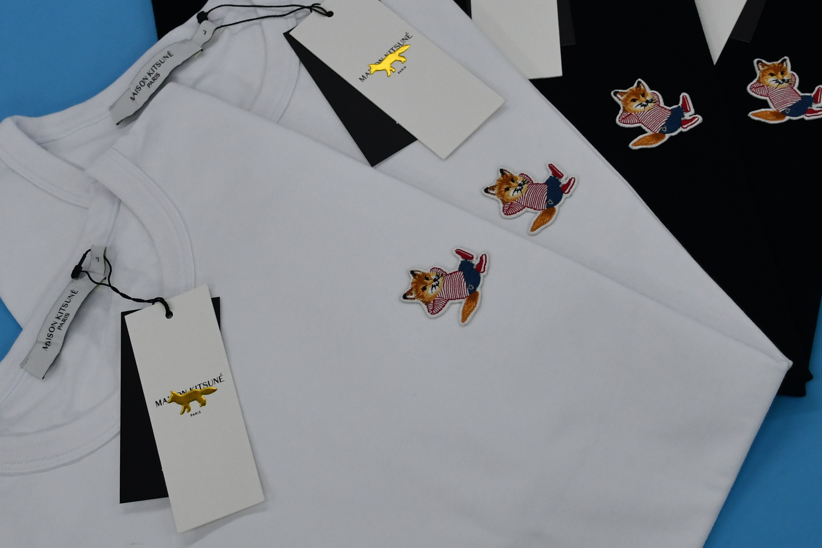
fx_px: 1827
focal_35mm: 80
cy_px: 262
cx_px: 481
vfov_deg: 17.1
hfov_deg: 25.3
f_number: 4
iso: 800
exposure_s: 1/250
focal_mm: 27
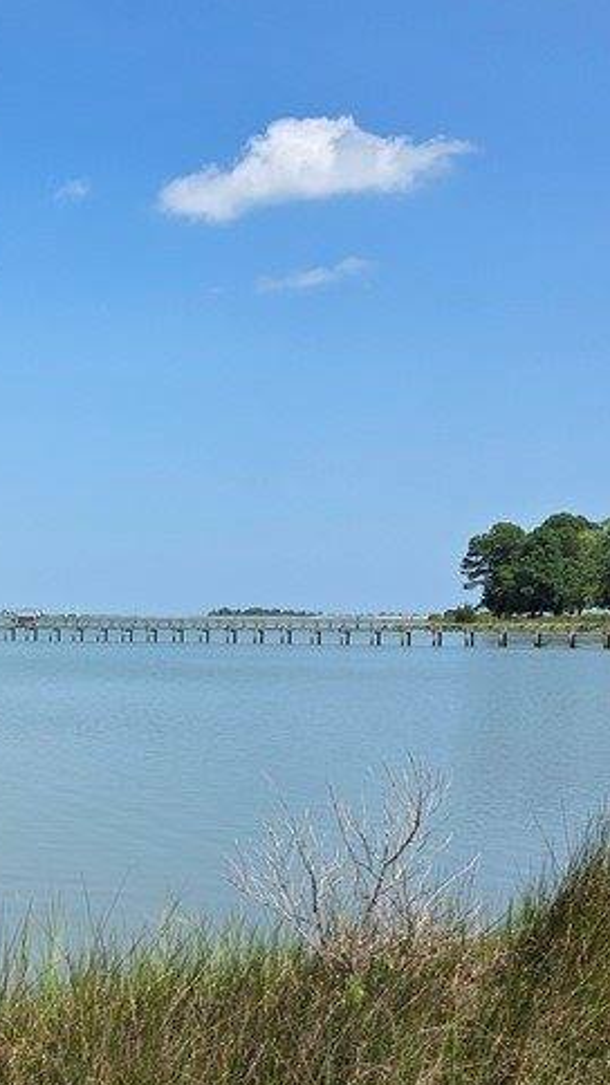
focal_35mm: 53
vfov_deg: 38.9
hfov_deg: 20.7
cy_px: 675
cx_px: -177
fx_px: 1525
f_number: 1.7
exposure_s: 1/6809
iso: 80
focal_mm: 6.3
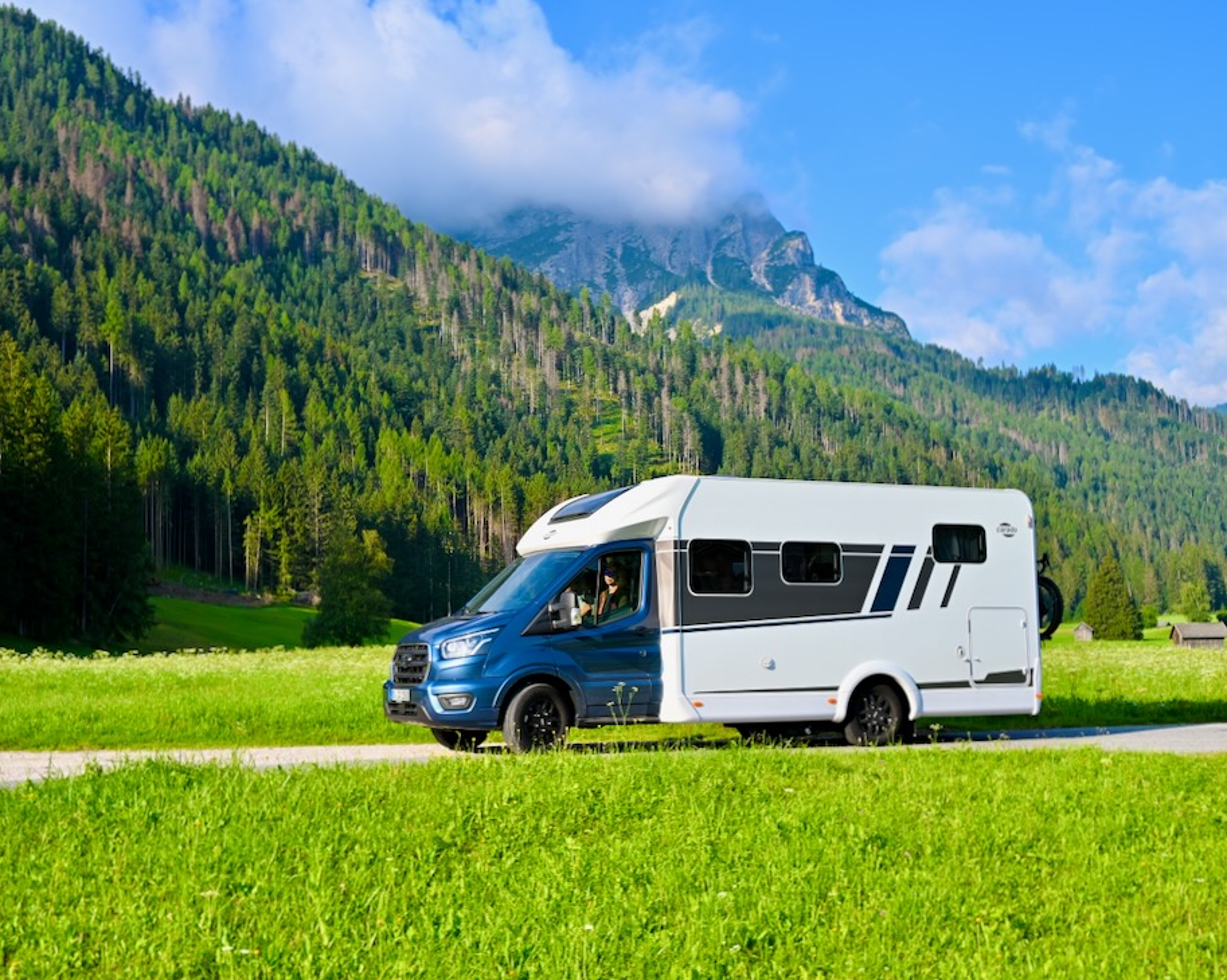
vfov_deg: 34.9
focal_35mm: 43
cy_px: 490
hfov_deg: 42.8
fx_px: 1561
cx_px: 517
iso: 100
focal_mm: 38
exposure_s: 1/250
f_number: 5.6
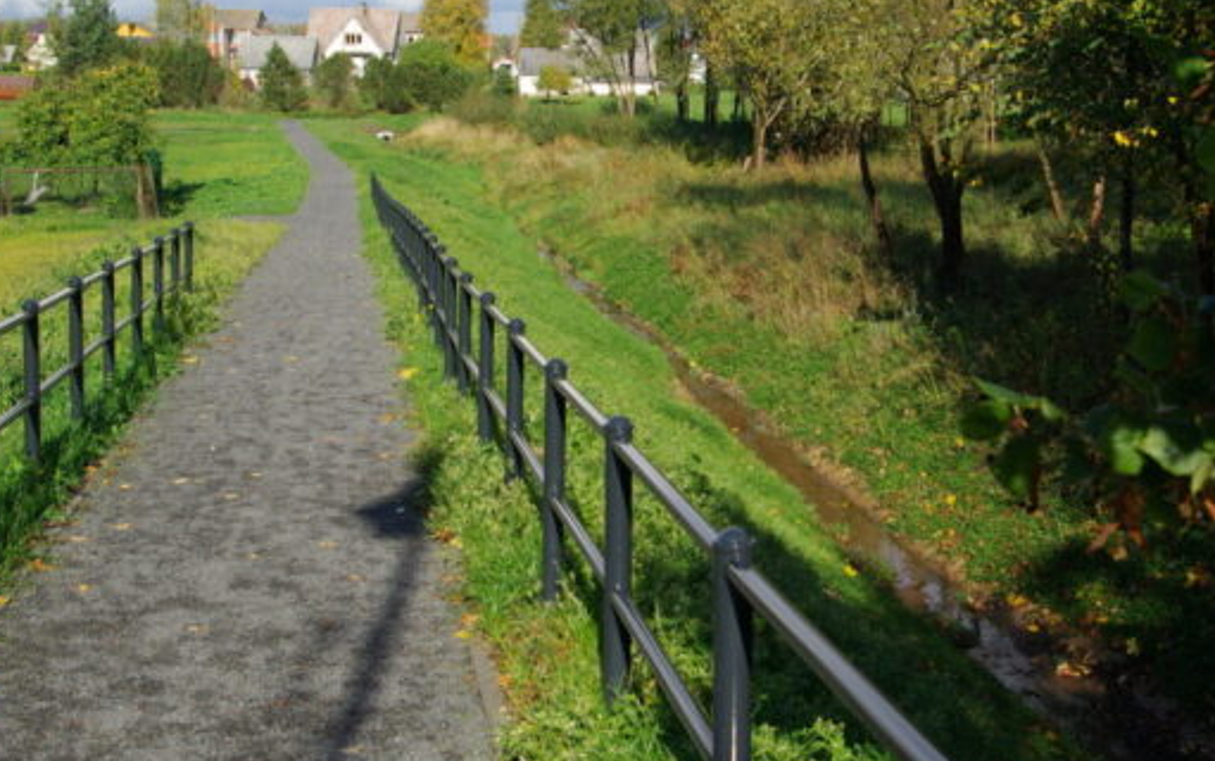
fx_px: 1756
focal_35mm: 53
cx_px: 738
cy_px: 304
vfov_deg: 24.4
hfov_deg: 38.0
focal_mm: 26
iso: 100
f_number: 8
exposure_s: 1/250
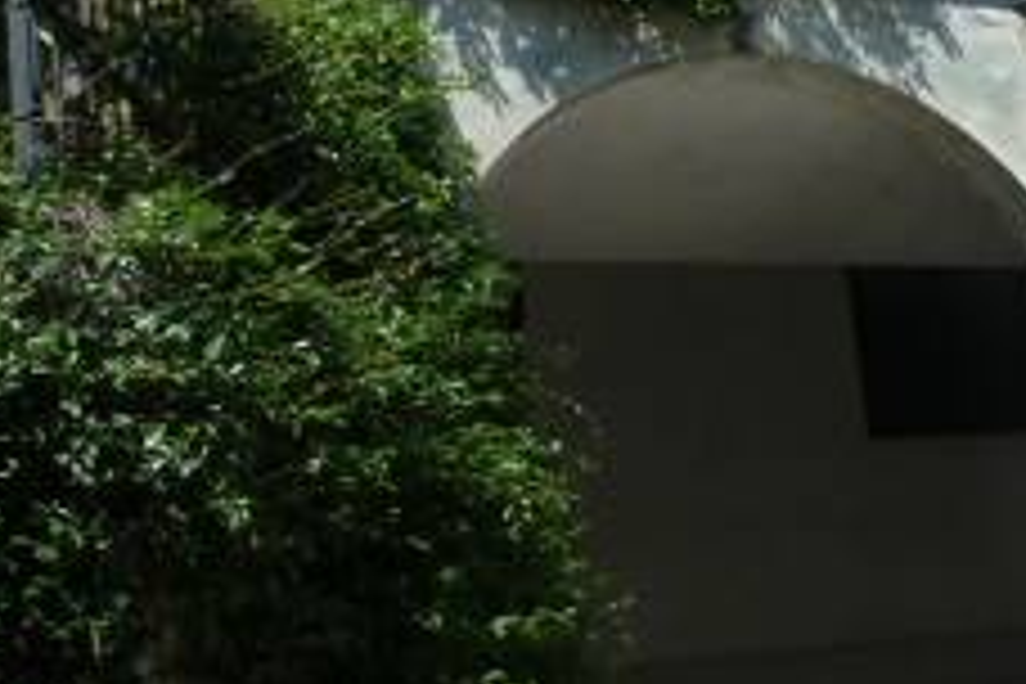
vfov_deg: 18.6
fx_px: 2080
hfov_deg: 24.2
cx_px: 1336
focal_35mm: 73
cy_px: 423
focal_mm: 4.1
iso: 125
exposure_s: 1/500
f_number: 4.5
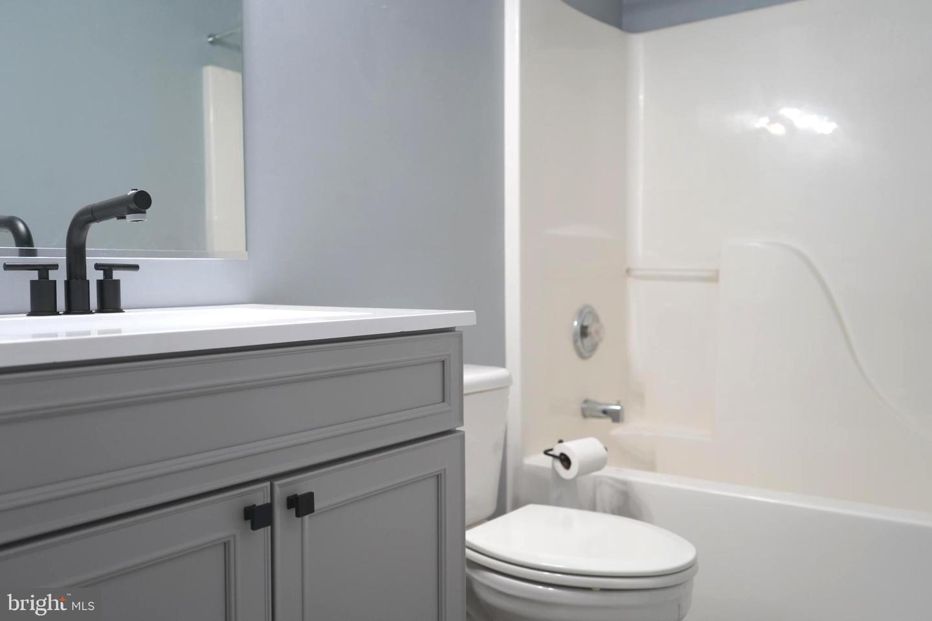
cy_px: 310
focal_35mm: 29
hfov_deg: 63.7
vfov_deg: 45.0
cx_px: 466
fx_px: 751
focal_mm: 29
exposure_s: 1/160
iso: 1250
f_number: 4
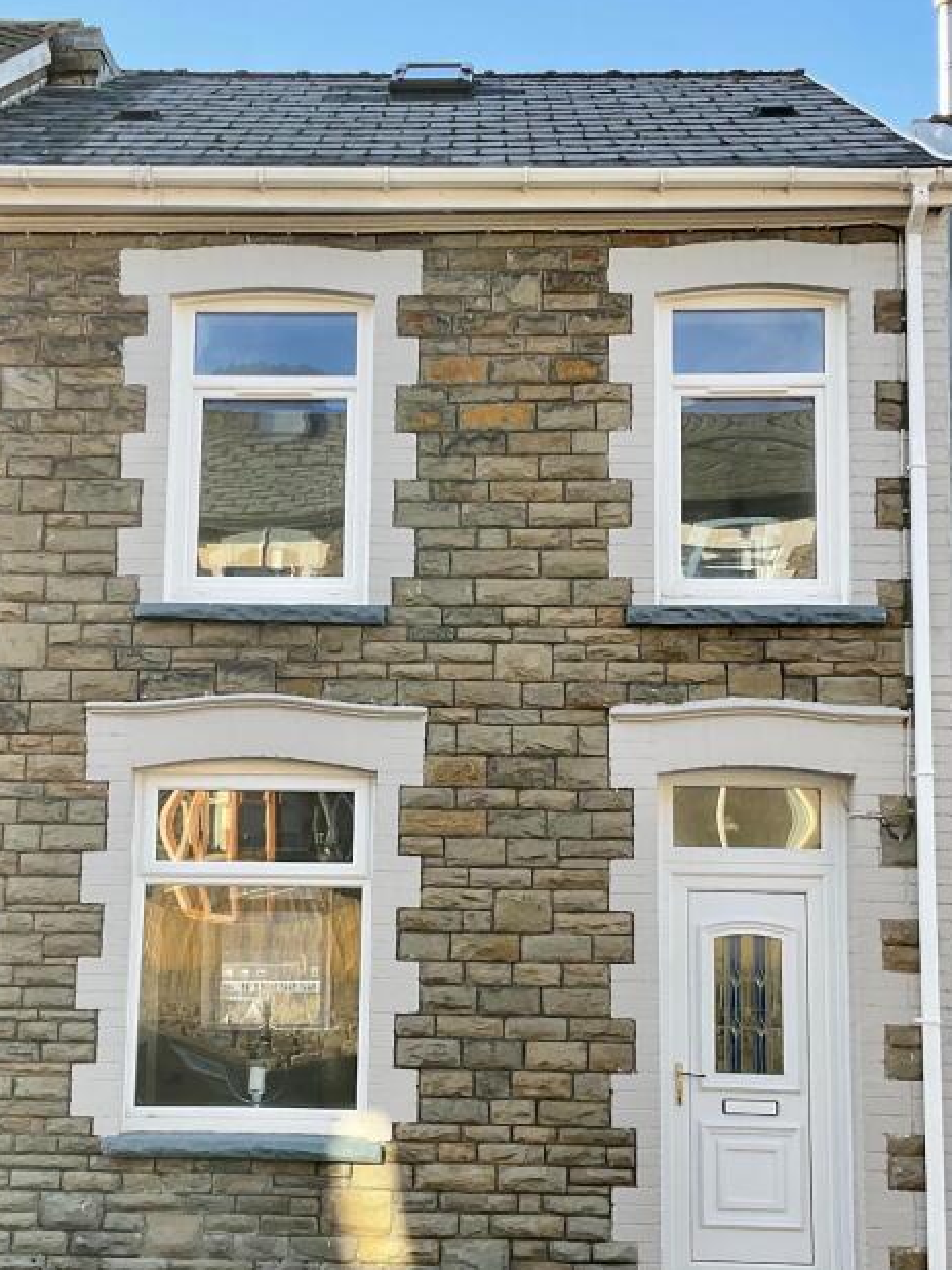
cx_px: 406
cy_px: 708
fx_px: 1761
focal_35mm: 48
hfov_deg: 30.2
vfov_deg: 39.6
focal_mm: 3
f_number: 1.8
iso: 16
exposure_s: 1/239
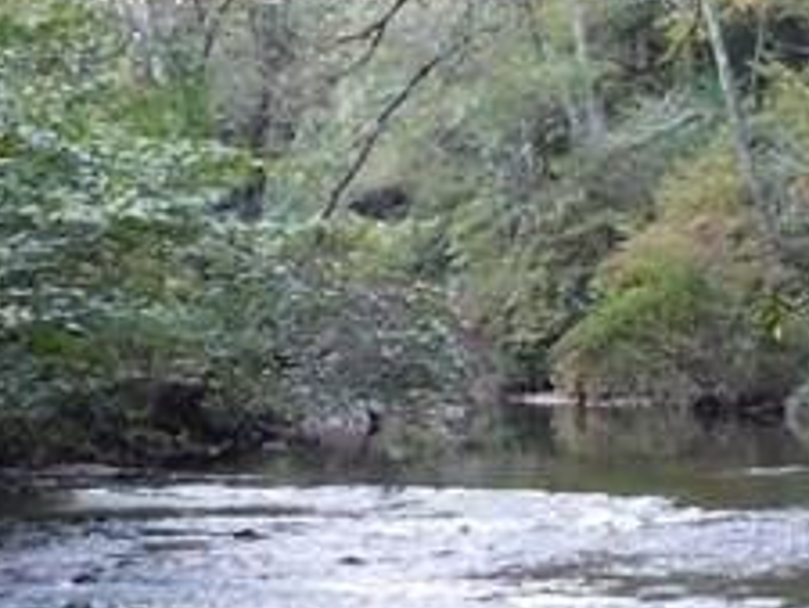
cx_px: 608
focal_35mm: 109
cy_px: 291
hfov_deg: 17.9
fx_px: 2549
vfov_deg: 13.6
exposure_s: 1/20
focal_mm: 4.1
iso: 400
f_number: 3
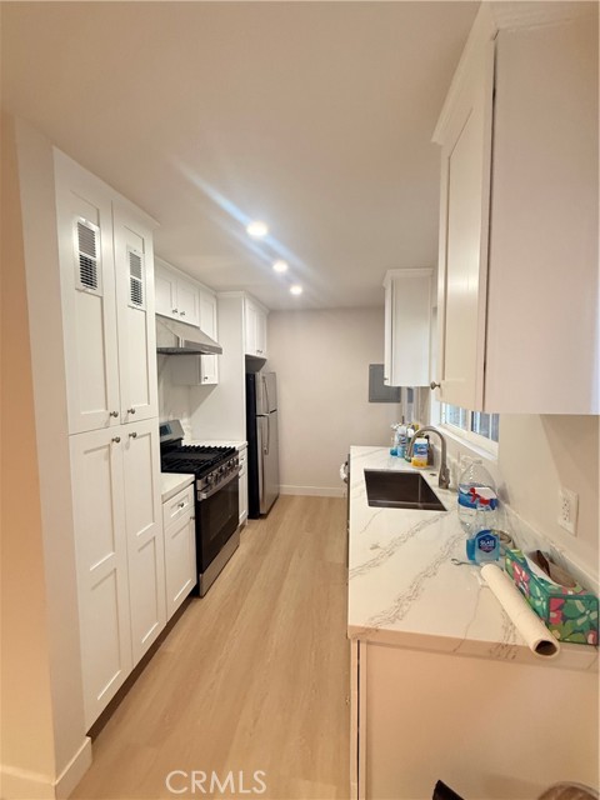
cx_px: 300
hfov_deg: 85.7
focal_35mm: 14
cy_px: 400
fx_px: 324
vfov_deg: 102.1
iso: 320
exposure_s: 1/120
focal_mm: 2.22
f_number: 2.2
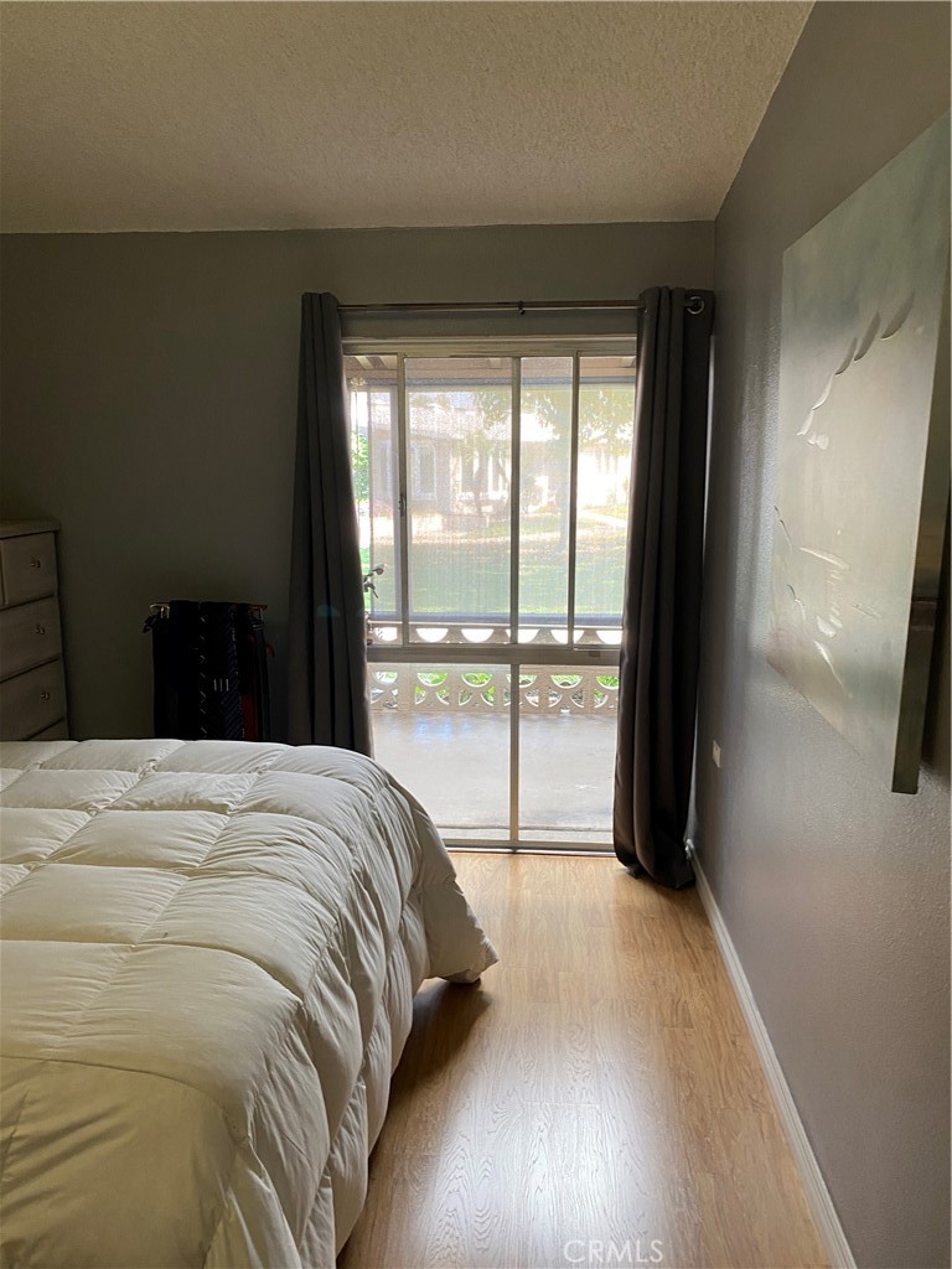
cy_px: 634
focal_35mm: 26
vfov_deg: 67.3
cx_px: 476
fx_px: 953
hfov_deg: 53.1
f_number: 1.8
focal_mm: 4.25
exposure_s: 1/60
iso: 100
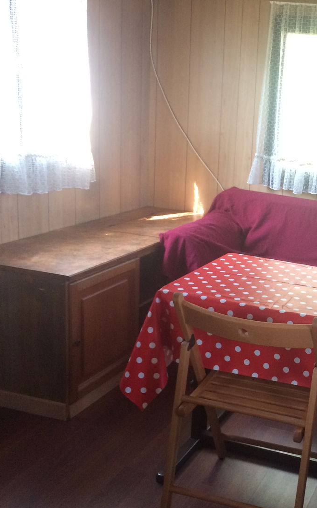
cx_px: 317
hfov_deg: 27.0
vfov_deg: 44.4
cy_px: 261
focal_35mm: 45
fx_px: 622
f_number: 2.2
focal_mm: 4.15
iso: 200
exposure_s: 1/33
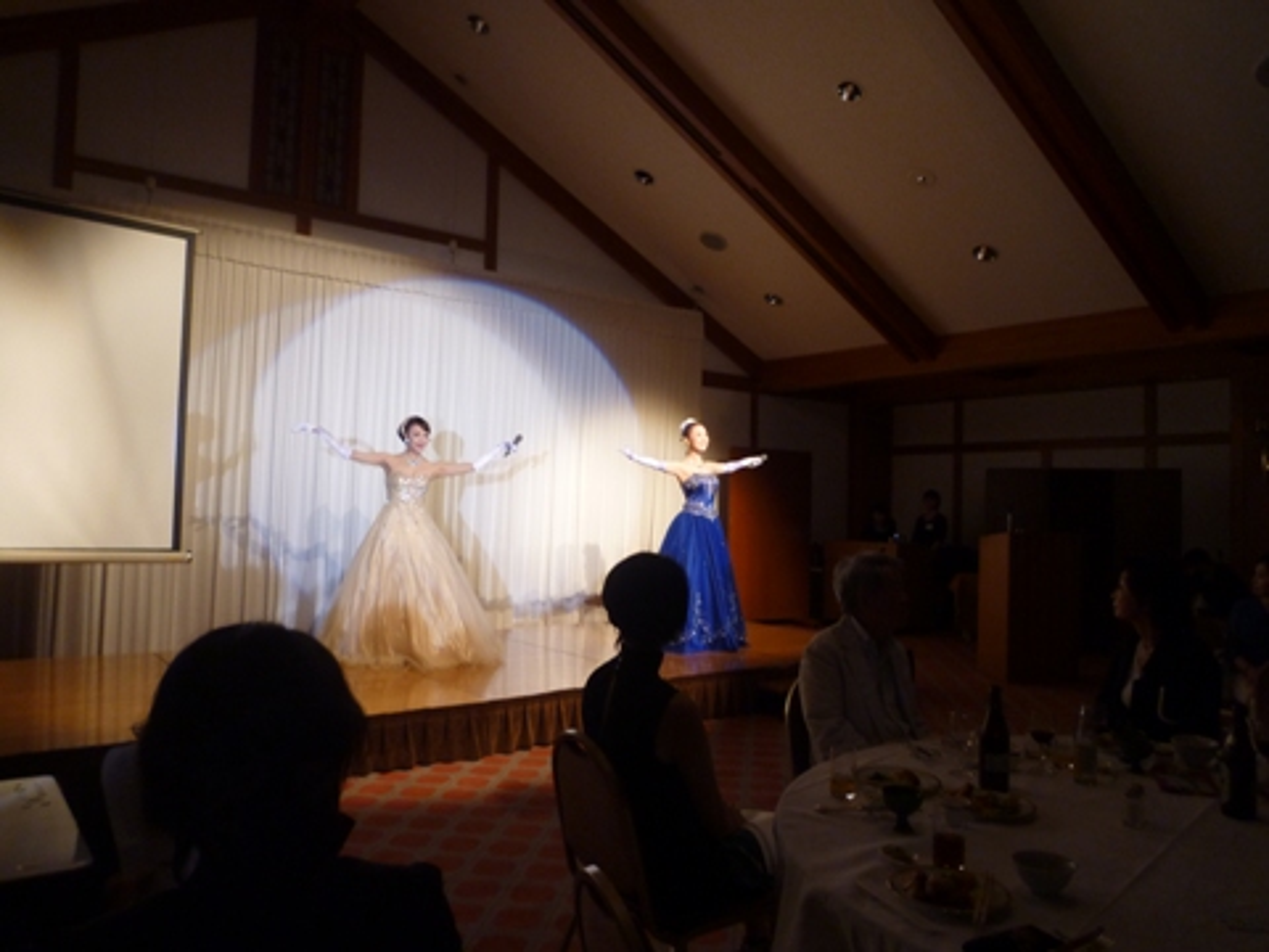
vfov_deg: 54.9
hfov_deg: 69.4
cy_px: 476
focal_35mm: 25
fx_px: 916
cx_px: 634
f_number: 2.8
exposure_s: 1/30
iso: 160
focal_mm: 4.4
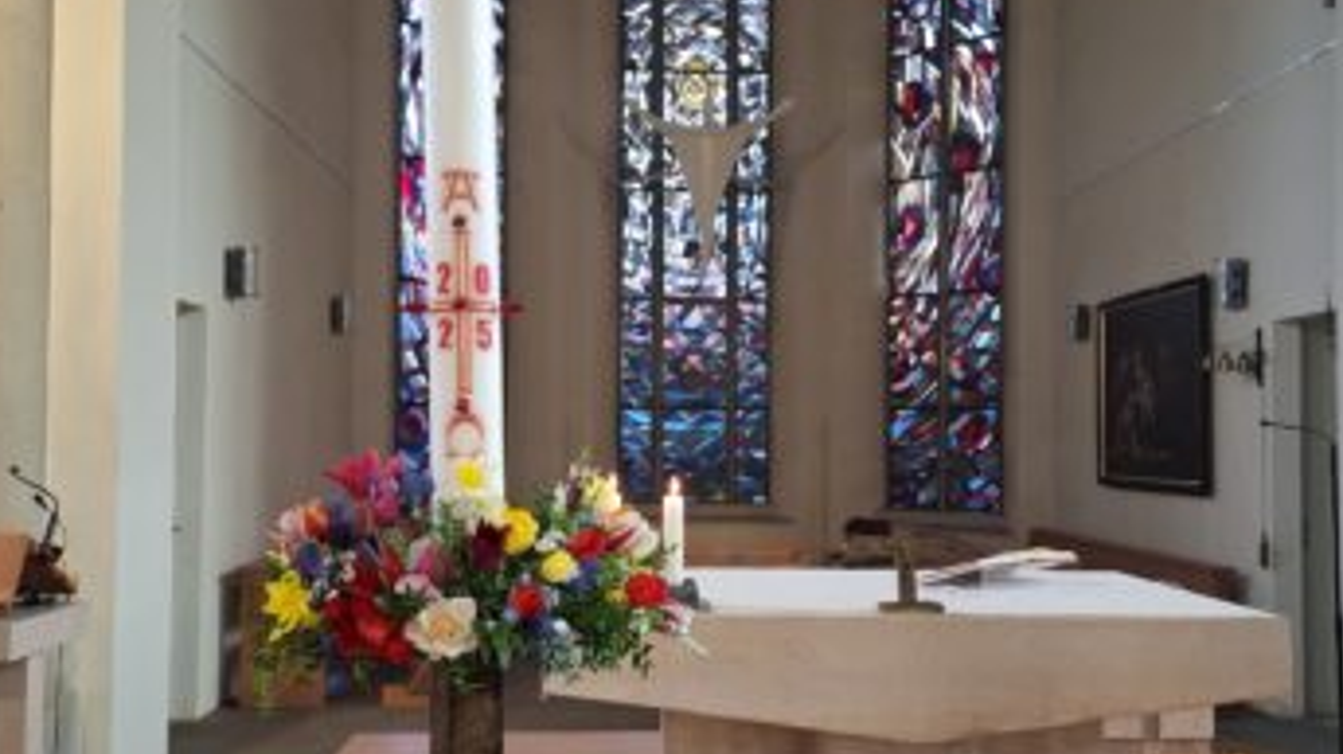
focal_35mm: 35
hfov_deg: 56.6
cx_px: 691
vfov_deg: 33.6
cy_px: 398
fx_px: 1246
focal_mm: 5.54
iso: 320
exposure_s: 1/50
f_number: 1.8
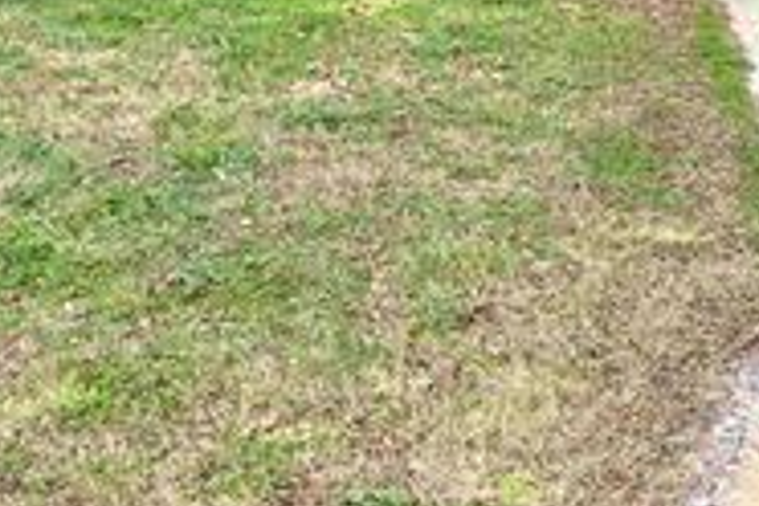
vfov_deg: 19.4
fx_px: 1412
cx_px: 347
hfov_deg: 30.1
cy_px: -67
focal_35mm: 67
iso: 100
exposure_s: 1/2232
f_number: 1.78
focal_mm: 6.86
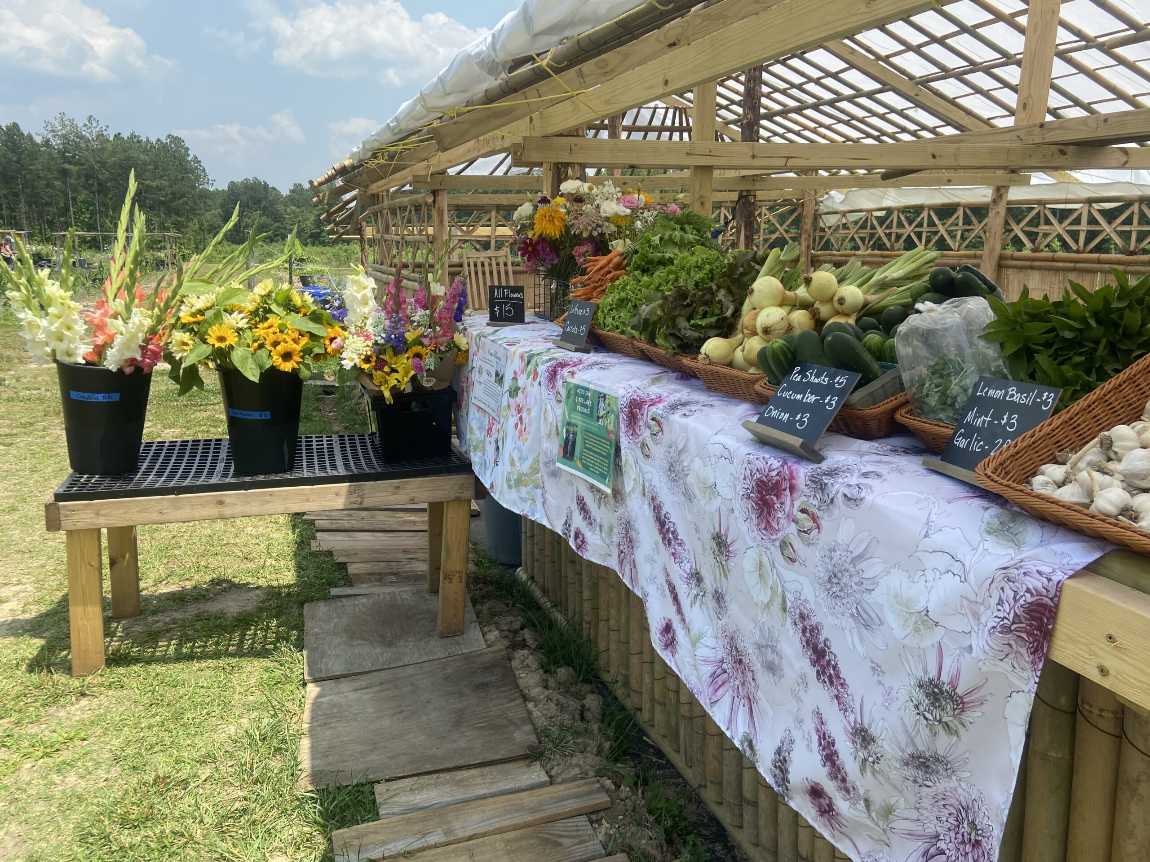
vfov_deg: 53.1
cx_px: 575
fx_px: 864
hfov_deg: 67.3
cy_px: 431
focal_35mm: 26
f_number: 1.8
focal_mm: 4.25
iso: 32
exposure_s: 1/1412
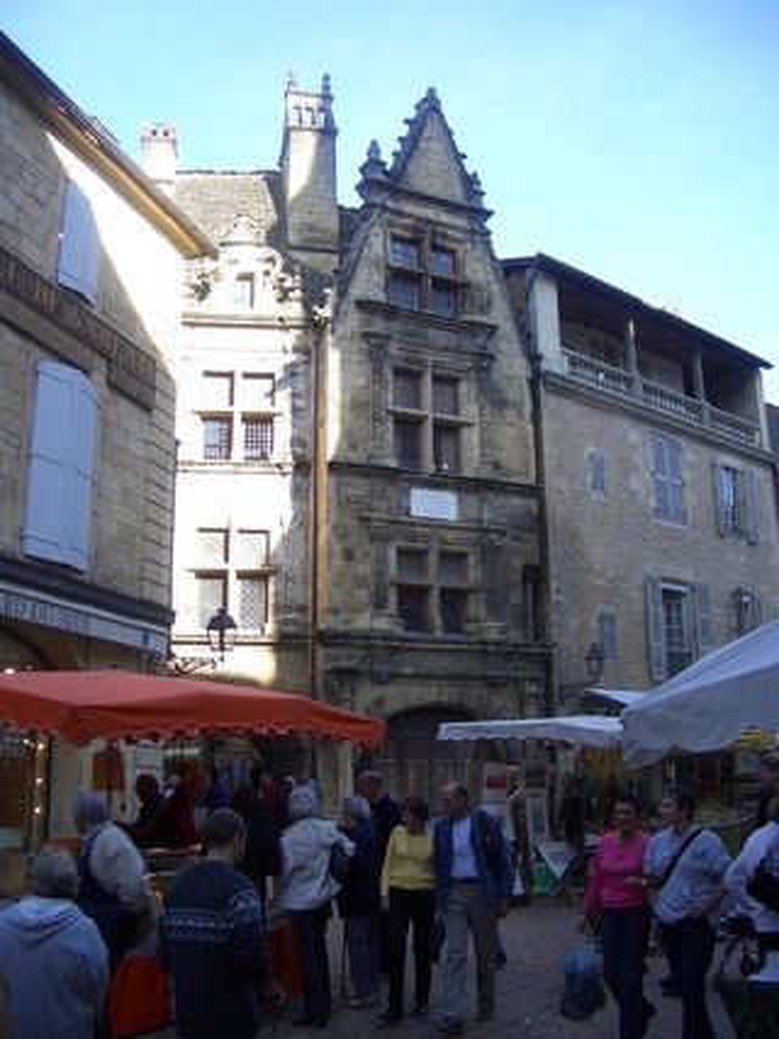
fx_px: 1051
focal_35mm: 35
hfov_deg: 40.7
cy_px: 520
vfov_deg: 52.6
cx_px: 390
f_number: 2.6
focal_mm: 5.8
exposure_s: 1/250
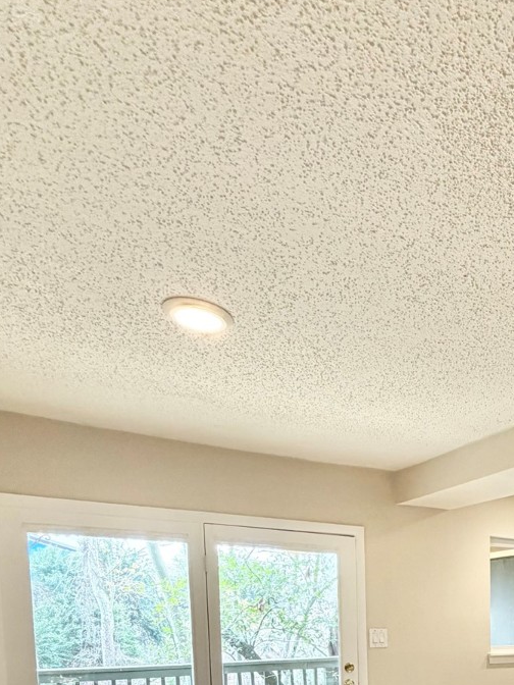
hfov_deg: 38.4
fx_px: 634
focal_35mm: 32
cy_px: 680
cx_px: 532
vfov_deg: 47.5
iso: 200
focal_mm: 2.22
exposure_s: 1/120
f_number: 2.2
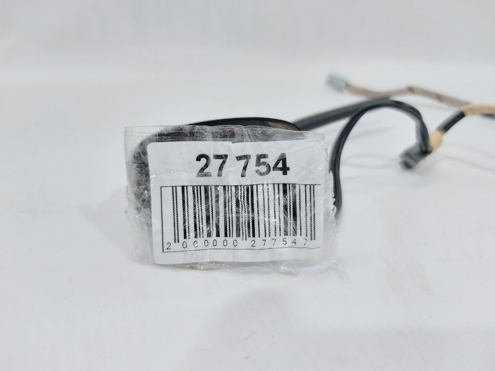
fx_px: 343
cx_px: 248
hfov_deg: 71.6
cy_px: 186
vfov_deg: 56.8
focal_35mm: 24
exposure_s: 1/50
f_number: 1.8
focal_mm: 5.23
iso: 100
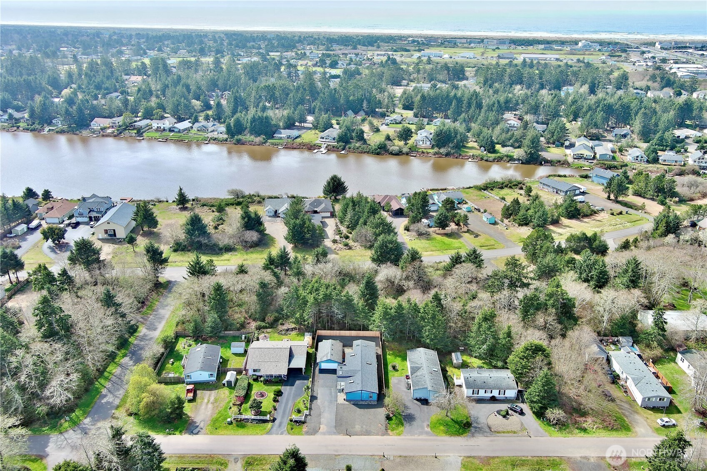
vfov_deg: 45.0
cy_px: 236
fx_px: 569
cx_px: 354
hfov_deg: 63.7
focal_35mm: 29
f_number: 2.8
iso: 100
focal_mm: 10.57
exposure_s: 1/761
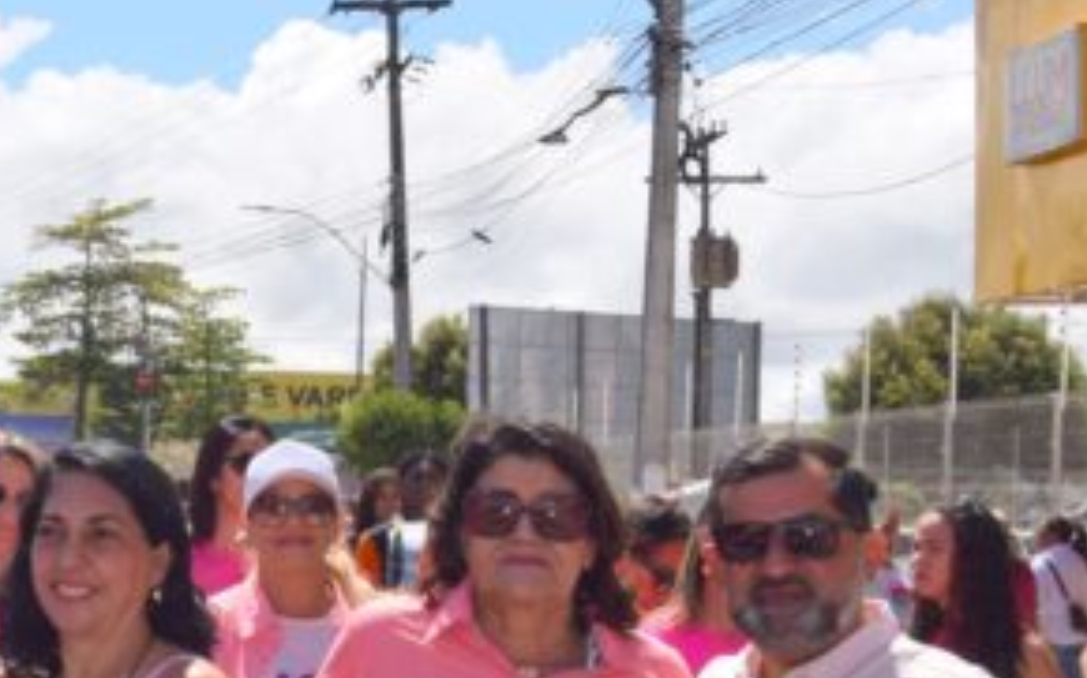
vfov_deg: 15.1
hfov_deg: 22.8
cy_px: 493
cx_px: -94
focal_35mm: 86
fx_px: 2547
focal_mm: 22
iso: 100
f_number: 11
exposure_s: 1/200
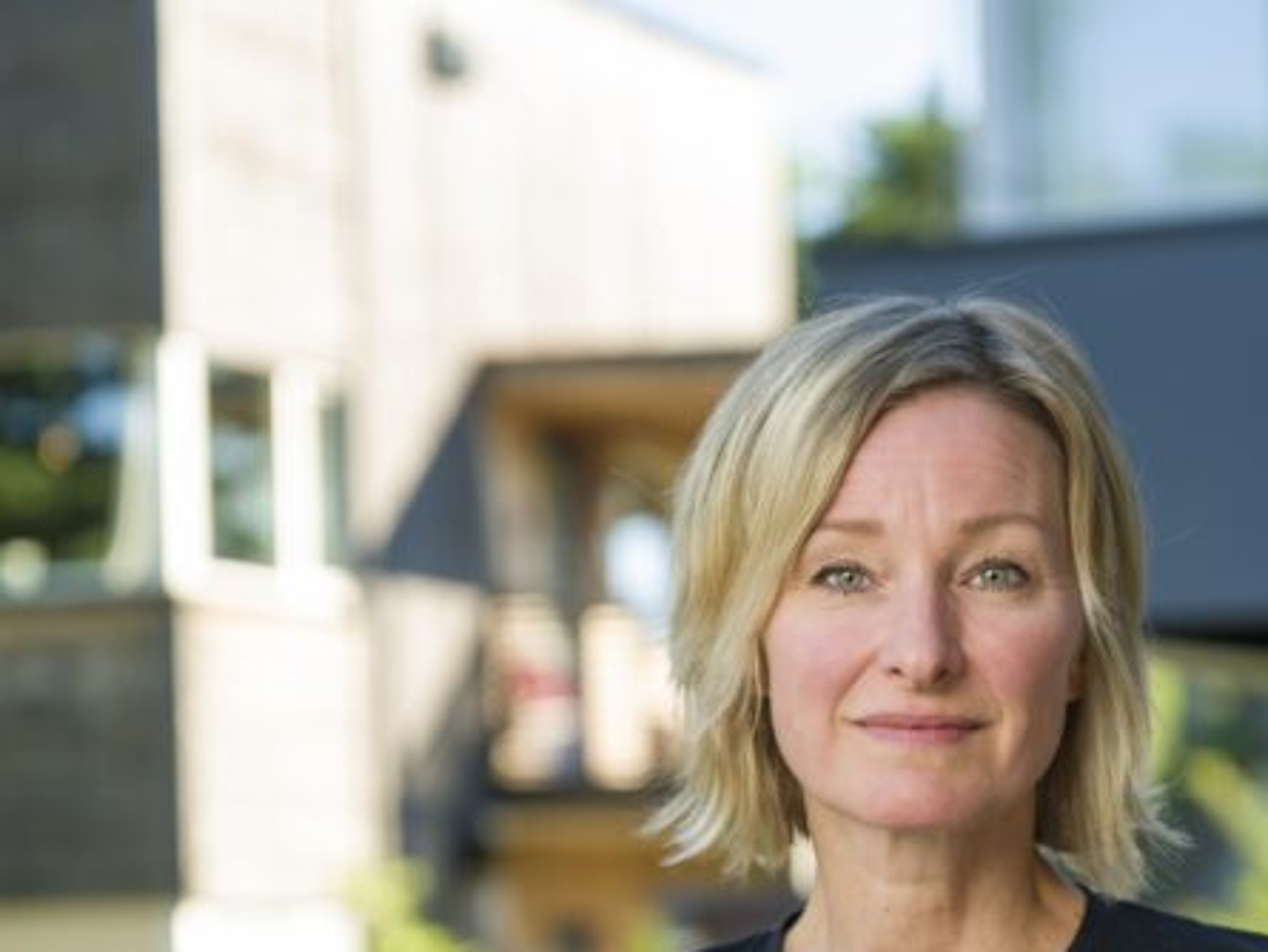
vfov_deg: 9.5
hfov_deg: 12.7
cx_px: 935
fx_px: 5679
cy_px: 928
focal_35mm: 155
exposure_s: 1/200
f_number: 3.2
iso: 80
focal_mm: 70
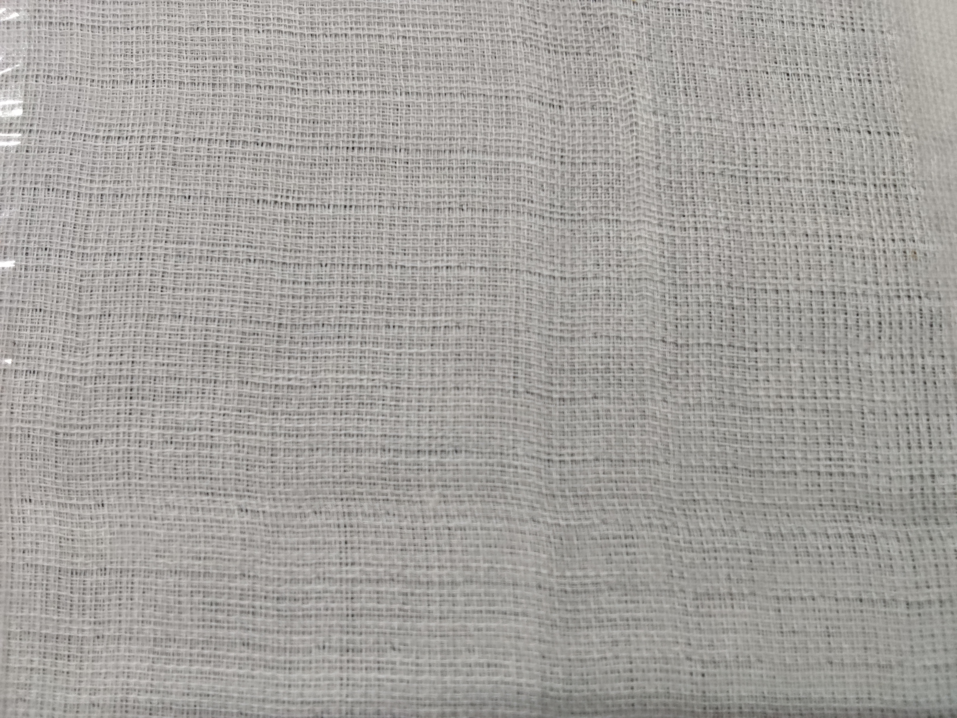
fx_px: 719
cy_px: 359
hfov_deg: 67.3
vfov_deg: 53.1
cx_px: 478
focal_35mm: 26
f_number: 2
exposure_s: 1/100
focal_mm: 2.78
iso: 250
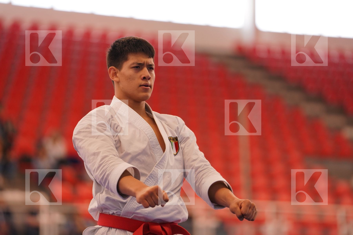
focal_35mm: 200
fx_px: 1961
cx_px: 176
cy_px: 118
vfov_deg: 6.9
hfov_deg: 10.3
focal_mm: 200
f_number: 2.8
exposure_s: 1/500
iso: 800
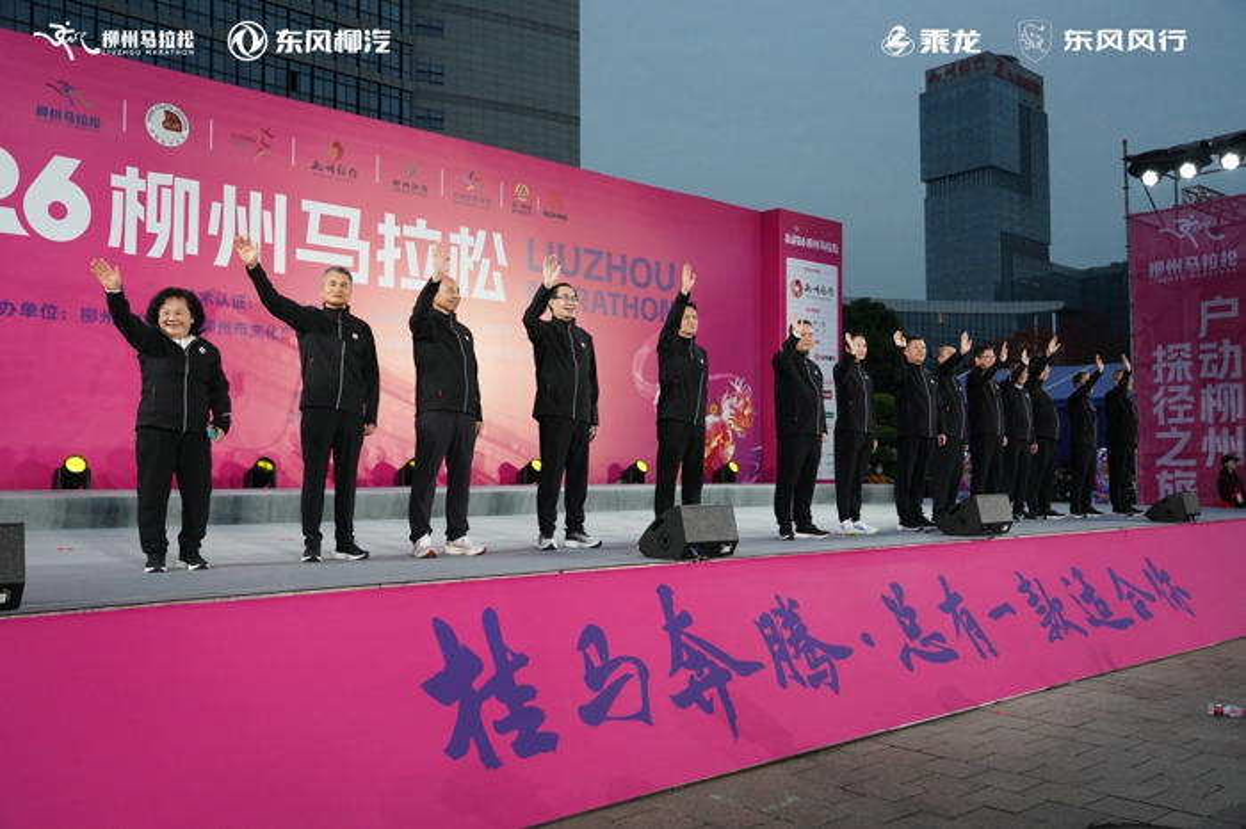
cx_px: 623
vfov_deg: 42.3
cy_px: 414
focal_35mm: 31
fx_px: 1072
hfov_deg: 60.3
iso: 5000
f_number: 4
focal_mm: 31
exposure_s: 1/800
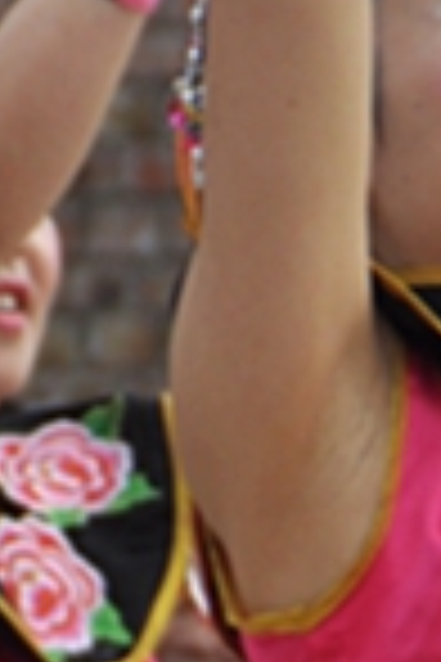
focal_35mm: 1636
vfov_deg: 1.3
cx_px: 572
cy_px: 1292
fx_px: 30059
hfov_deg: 0.8
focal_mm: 200
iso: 500
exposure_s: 1/1250
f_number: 10
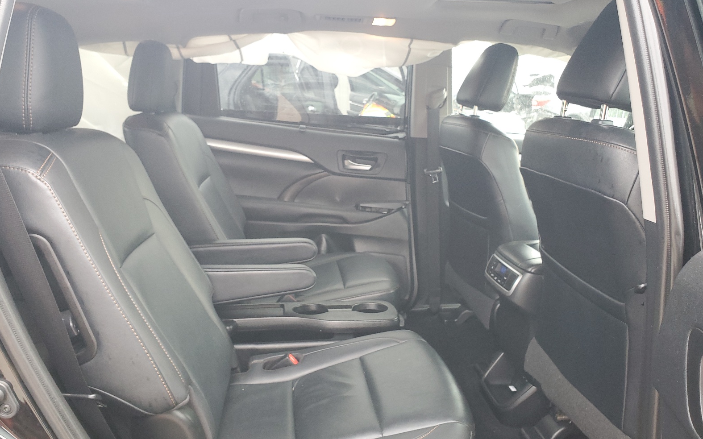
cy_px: 238
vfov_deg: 44.5
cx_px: 347
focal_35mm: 28
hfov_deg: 66.5
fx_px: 536
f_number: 1.5
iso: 126
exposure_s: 1/60.2
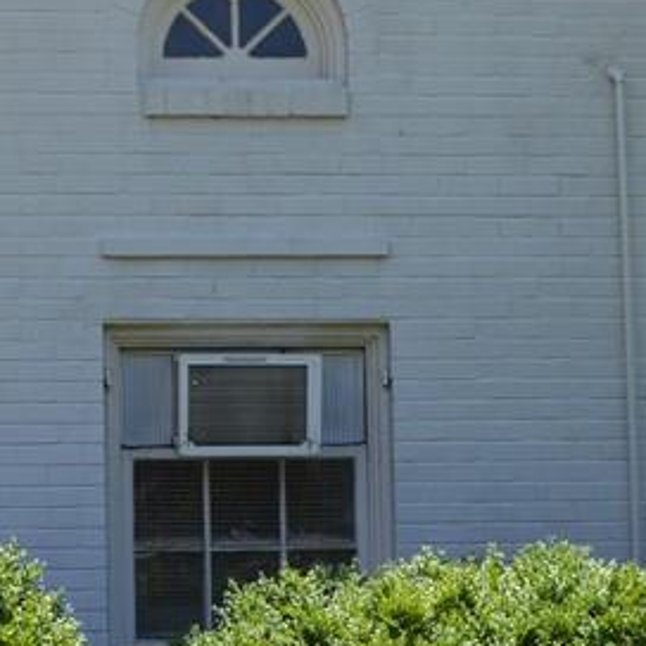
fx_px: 2365
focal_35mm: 112
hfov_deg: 15.5
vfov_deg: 15.5
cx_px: 132
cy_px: 390
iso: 100
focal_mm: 22
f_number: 7.1
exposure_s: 1/200
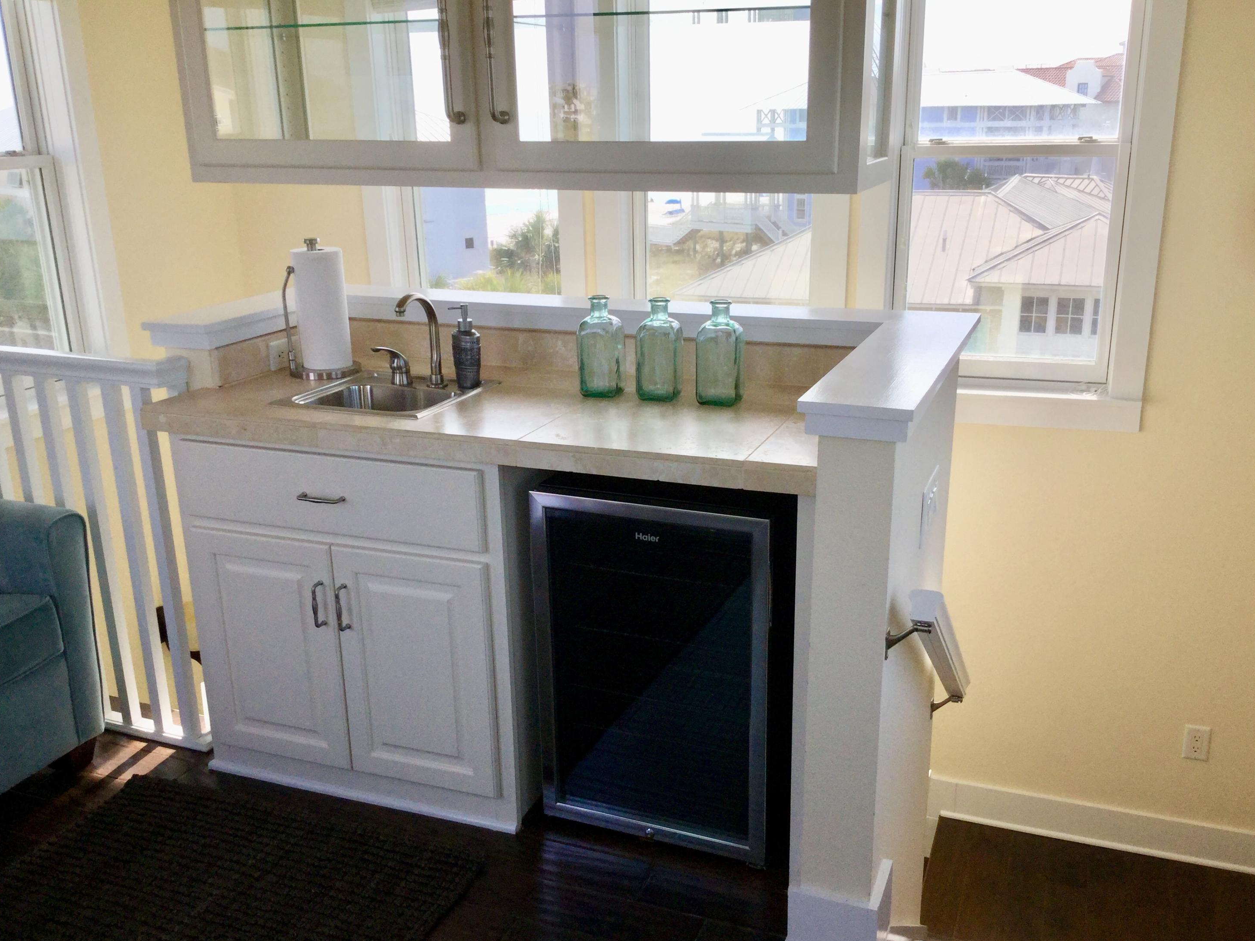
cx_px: 643
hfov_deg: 56.8
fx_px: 1160
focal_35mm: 32
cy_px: 485
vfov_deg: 44.2
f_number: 2.4
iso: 25
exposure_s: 1/433
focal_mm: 3.3
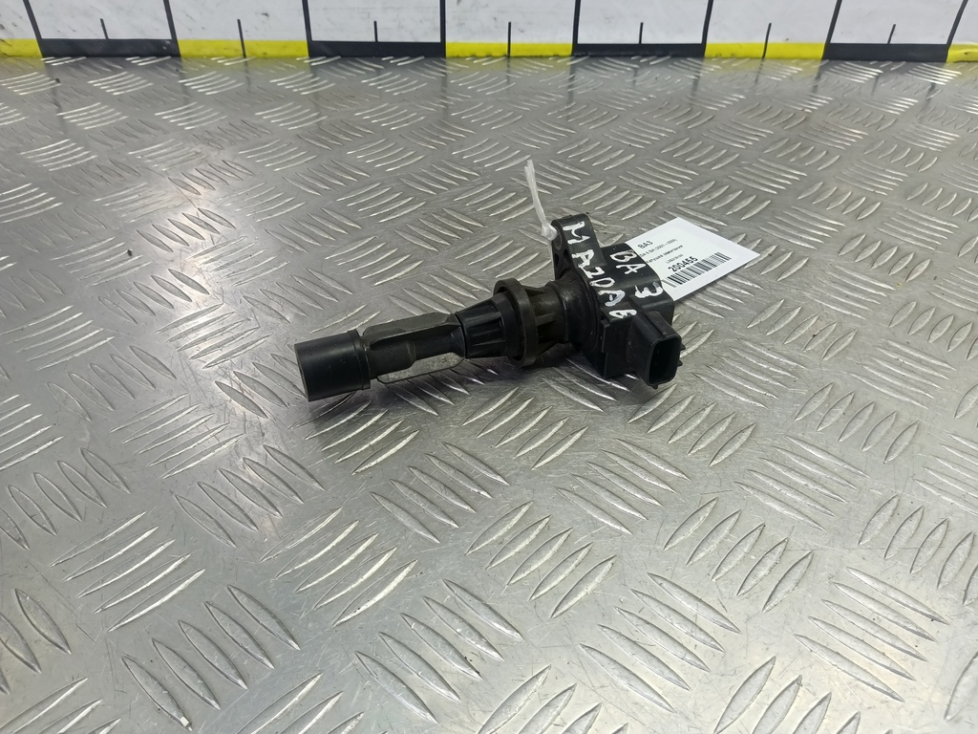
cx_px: 489
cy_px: 367
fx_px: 650
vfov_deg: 58.9
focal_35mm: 23
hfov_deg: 73.9
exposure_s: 1/50
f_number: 1.6
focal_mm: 4.11
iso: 140
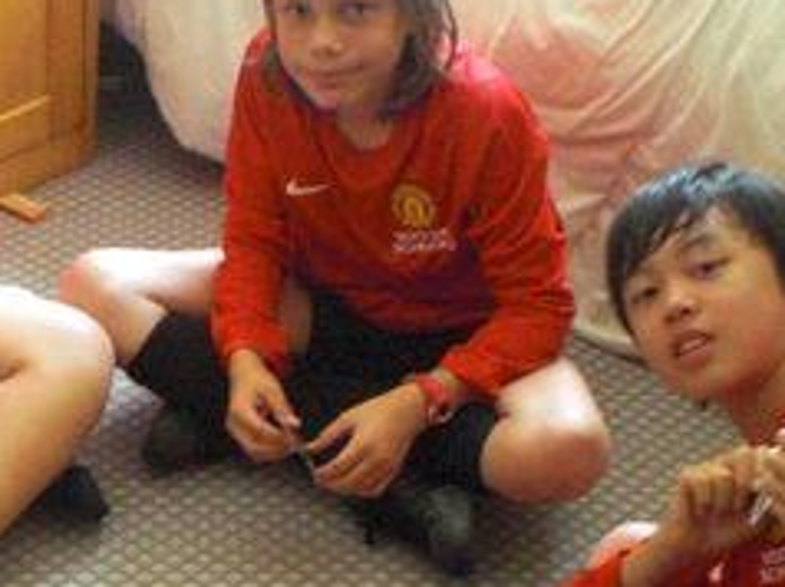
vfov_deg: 15.3
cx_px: 86
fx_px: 2175
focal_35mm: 96
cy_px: 465
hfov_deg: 20.1
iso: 800
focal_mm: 6.3
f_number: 3.1
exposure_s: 1/60
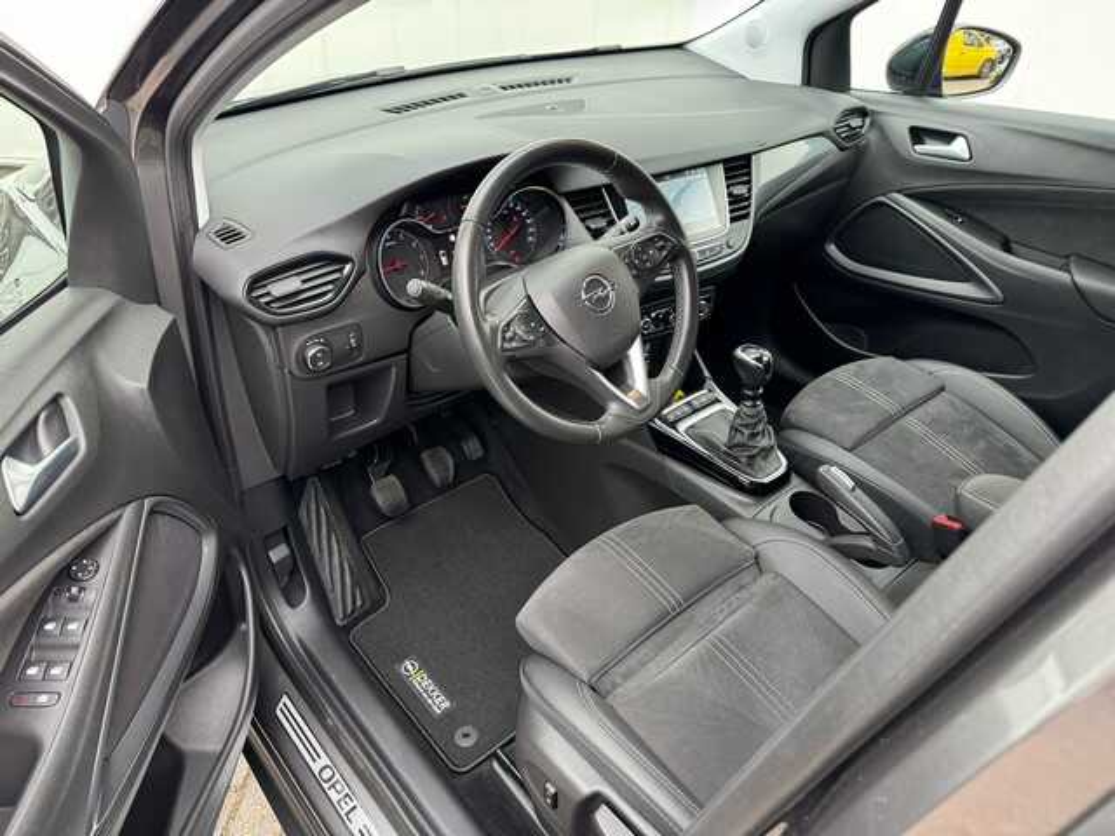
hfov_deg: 71.6
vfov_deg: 56.8
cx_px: 558
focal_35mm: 24
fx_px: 773
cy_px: 418
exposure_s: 1/111
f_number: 1.78
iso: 200
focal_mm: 6.76
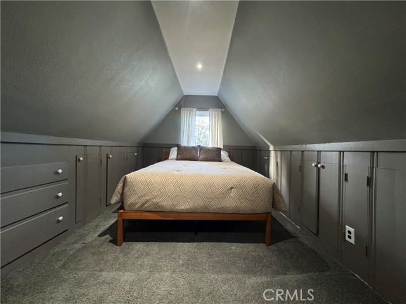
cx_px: 203
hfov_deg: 102.1
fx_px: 164
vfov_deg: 85.7
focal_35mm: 14
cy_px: 152
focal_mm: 2.22
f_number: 2.2
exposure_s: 1/60
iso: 500
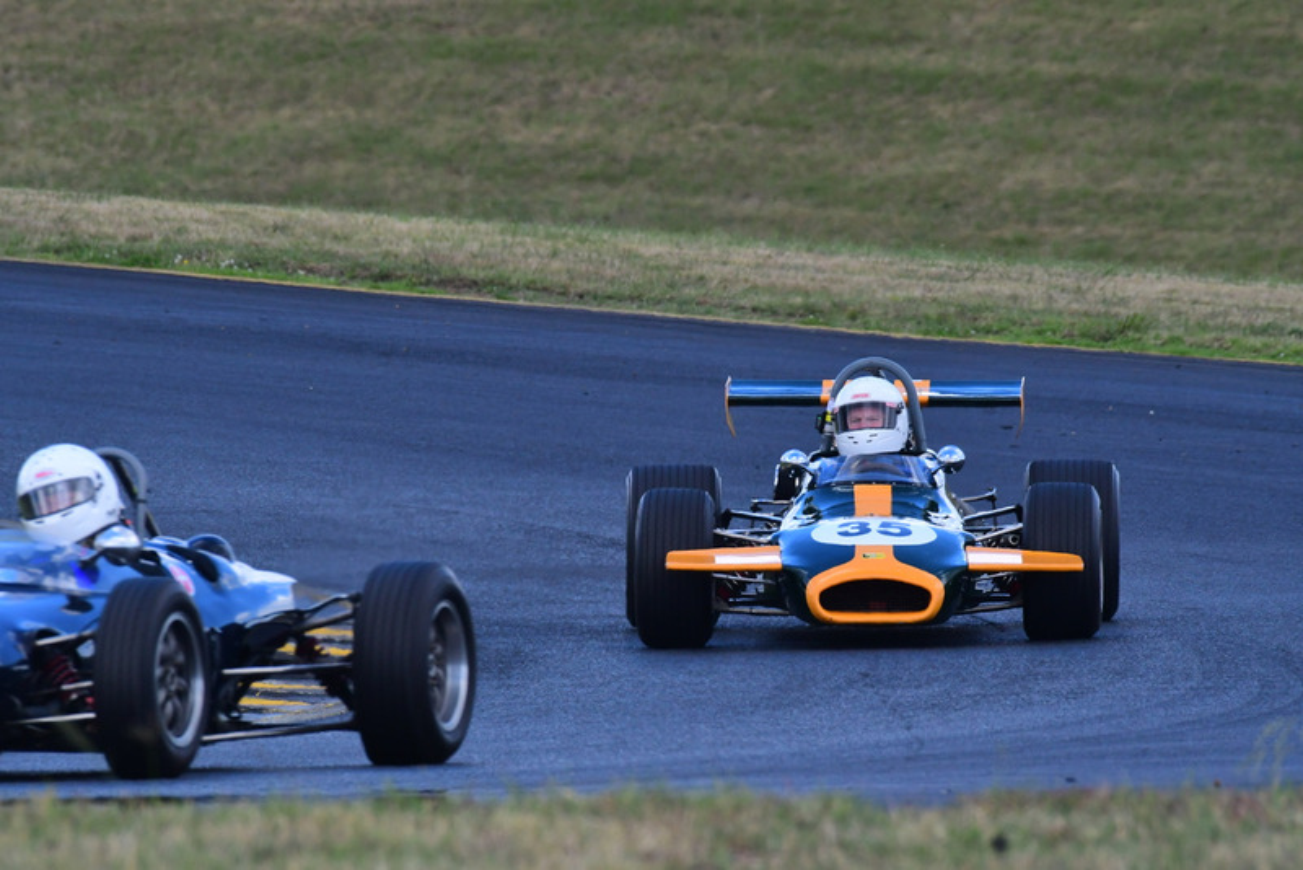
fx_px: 27154
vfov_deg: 1.8
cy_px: 435
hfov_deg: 2.7
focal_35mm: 750
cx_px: 652
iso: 1000
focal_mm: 500
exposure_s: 1/640
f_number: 11
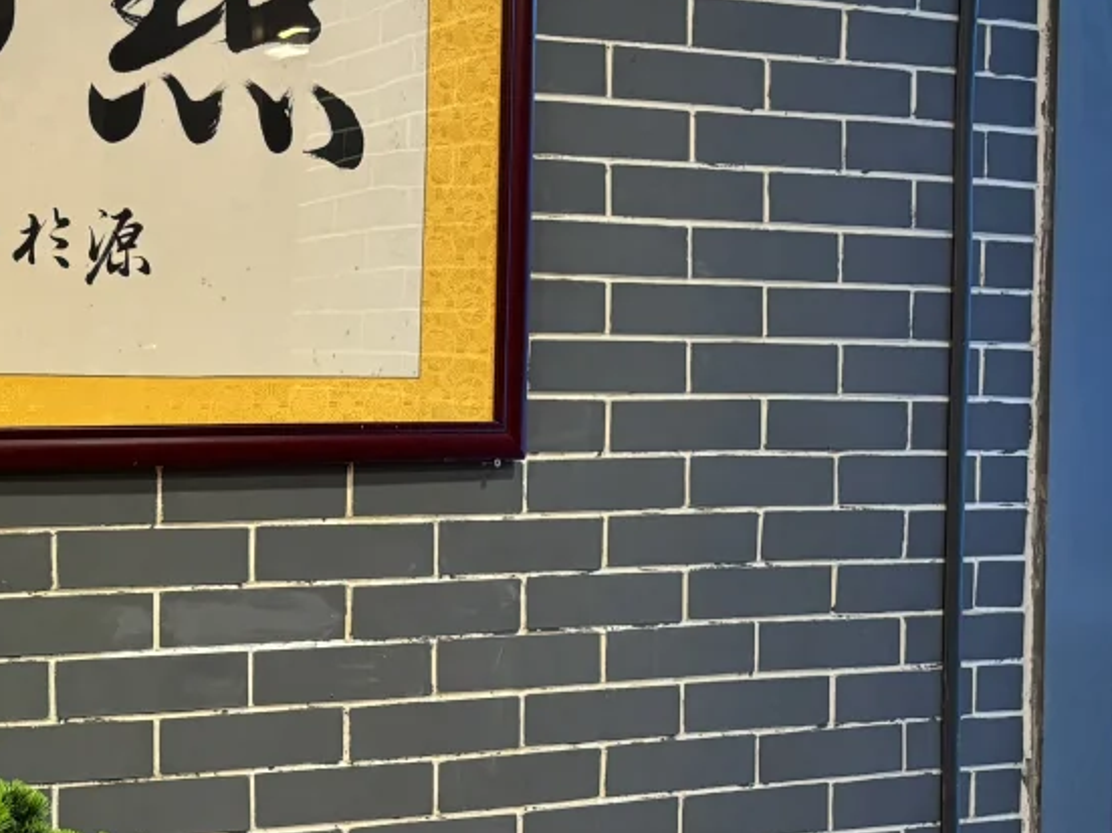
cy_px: 522
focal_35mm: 68
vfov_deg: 21.6
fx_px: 2184
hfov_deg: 25.7
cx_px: -206
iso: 200
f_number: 1.6
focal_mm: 5.96
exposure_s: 1/50
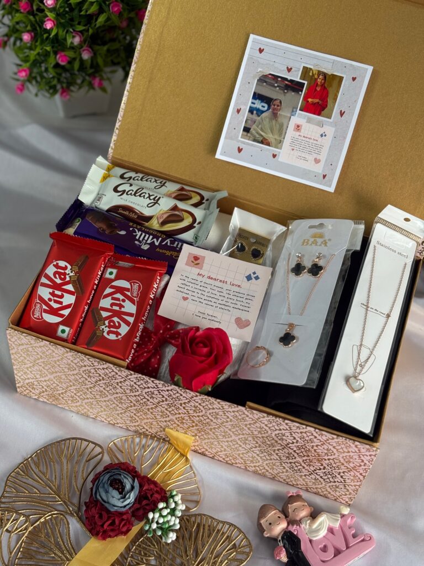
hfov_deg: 28.0
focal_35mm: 52
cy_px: 283
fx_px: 849
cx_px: 212
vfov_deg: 36.8
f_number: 1.6
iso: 80
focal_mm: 5.96
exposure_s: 1/50
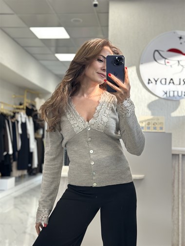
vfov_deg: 39.6
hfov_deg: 30.3
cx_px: 92
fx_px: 342
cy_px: 123
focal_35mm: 48
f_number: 1.78
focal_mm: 6.86
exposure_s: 1/212
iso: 80
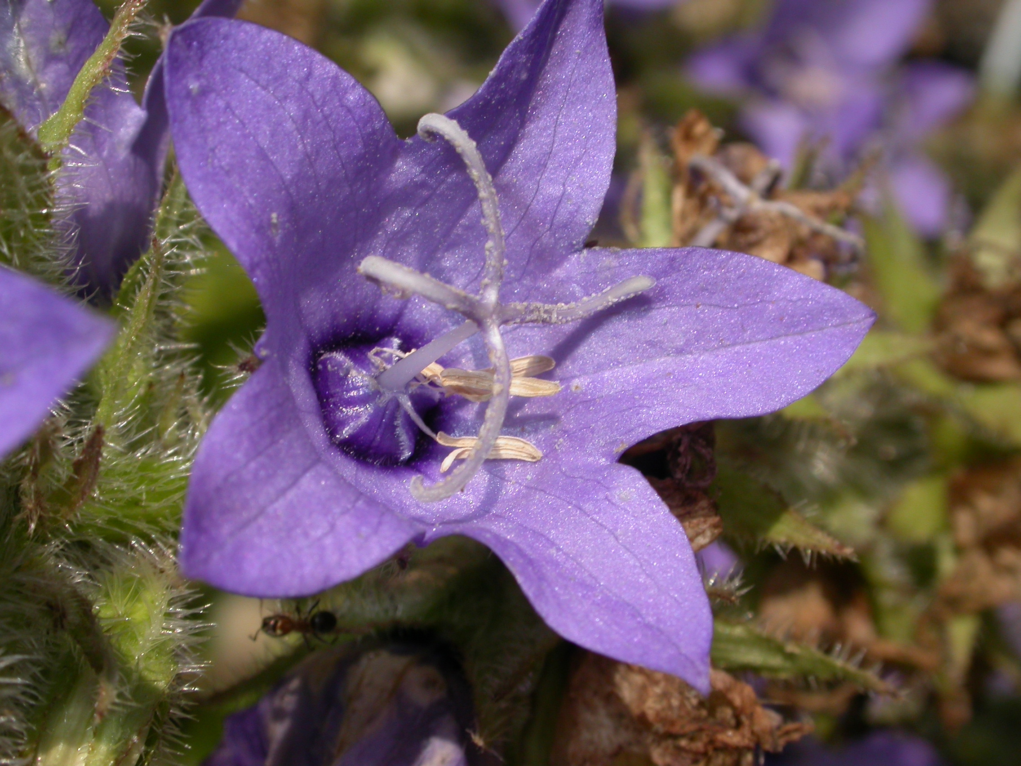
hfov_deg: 23.8
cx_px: 510
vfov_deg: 18.0
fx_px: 2419
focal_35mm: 82
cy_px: 383
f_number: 7.2
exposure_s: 1/482
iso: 100
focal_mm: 17.1
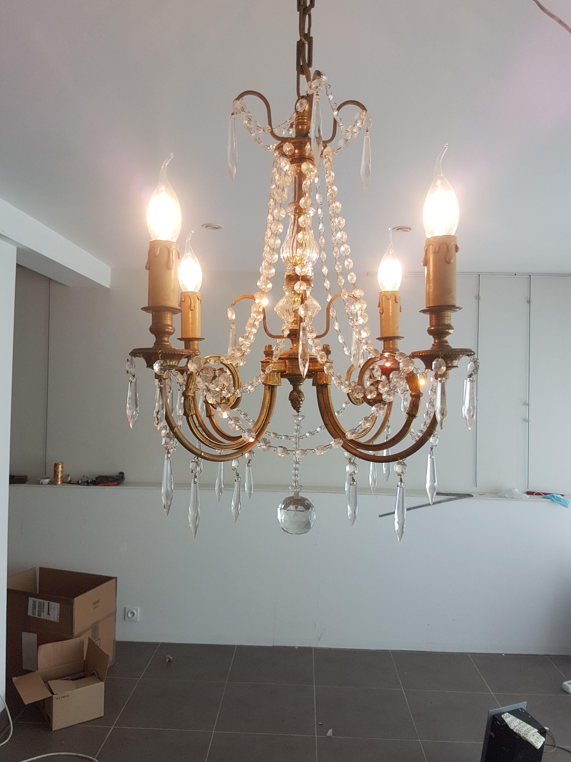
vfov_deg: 67.3
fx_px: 572
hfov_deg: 53.1
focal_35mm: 26
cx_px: 286
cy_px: 381
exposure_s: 1/50
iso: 40
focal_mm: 4.2
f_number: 1.7
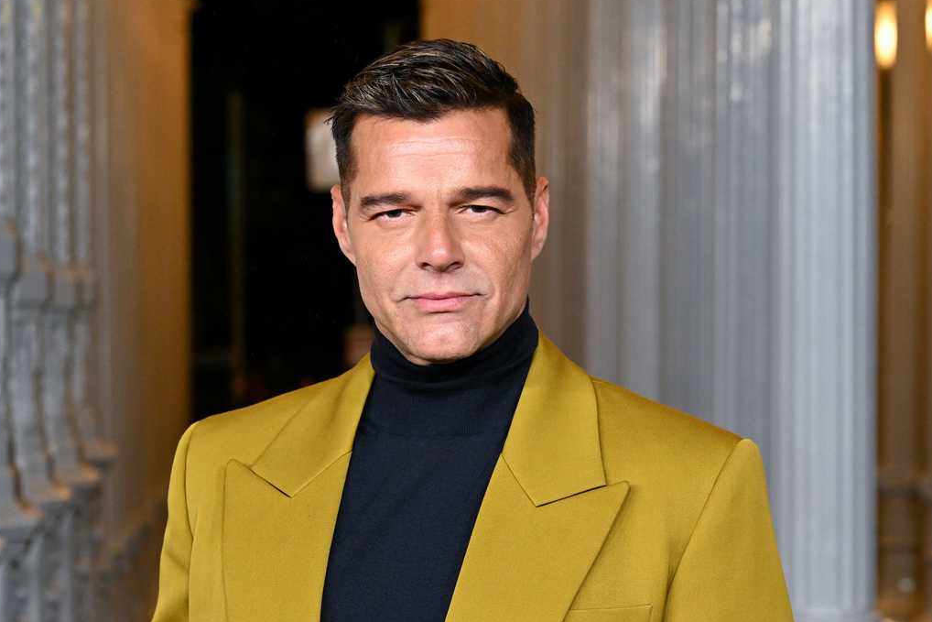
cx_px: 440
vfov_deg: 17.7
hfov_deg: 26.3
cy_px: 336
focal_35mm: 77
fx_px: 1994
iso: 3200
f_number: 5
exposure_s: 1/400
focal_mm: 70
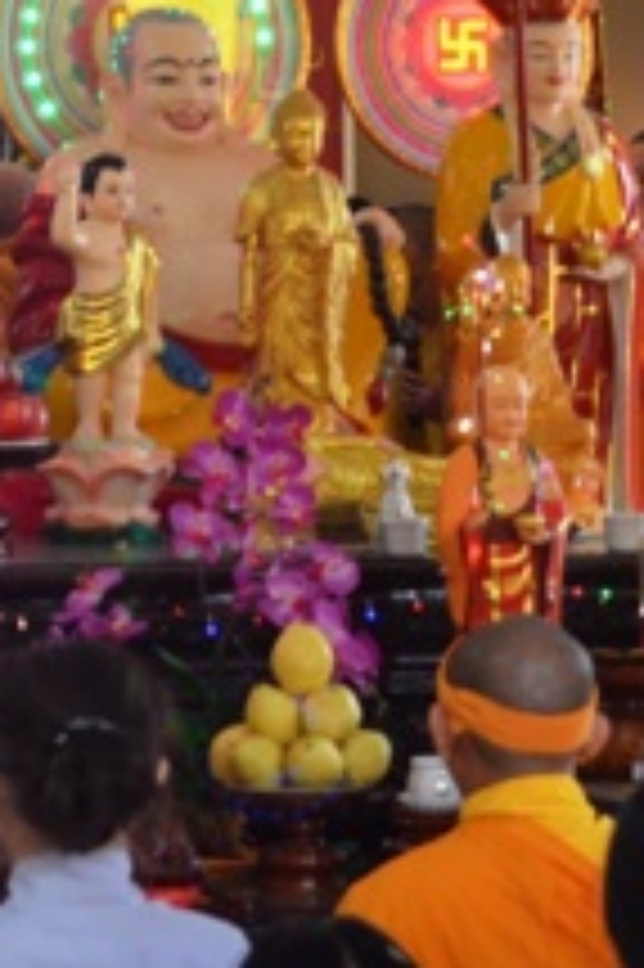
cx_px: 86
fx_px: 5267
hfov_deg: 7.0
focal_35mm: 196
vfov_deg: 10.4
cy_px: 36
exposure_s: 1/30
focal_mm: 44
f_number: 5.3
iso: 900
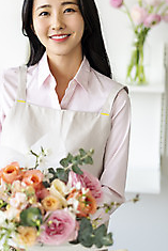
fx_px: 594
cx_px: 29
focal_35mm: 85
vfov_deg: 23.8
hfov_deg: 16.0
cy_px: 81
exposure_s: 1/500
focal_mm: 50
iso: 125
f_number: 2
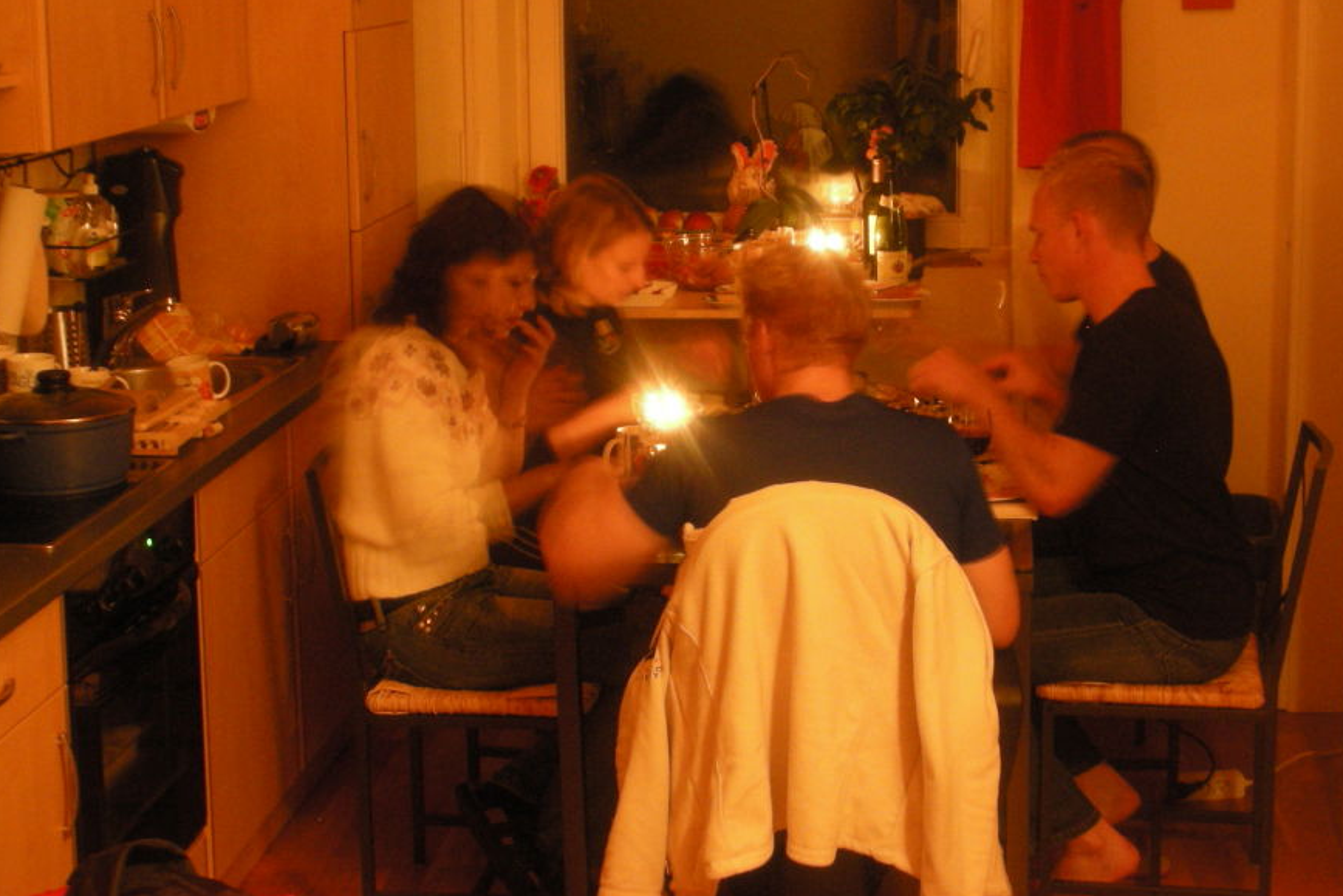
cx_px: 710
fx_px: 2425
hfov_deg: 30.9
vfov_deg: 20.9
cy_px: 303
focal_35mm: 65
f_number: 3.7
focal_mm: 8.8
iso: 200
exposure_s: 2
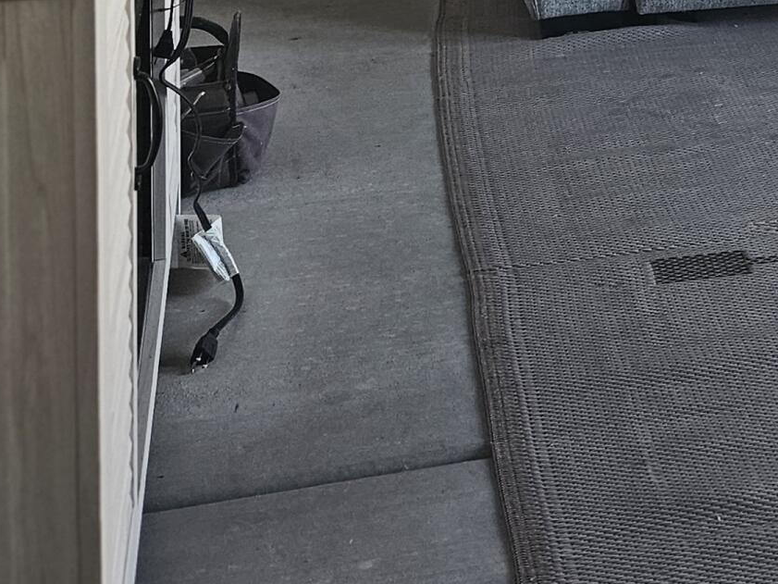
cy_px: -352
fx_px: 1843
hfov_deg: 21.5
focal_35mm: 82
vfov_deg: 16.1
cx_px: 1019
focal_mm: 5.4
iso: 160
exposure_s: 1/120
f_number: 1.8
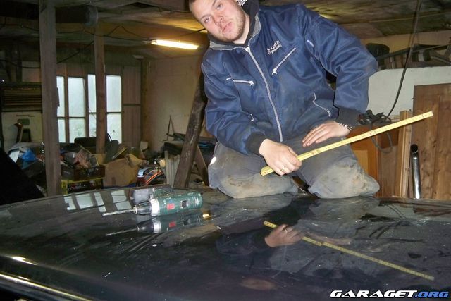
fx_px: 464
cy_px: 150
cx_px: 226
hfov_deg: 51.9
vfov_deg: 36.0
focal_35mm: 37
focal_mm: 7.9
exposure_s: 1/30
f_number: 3.1
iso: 320
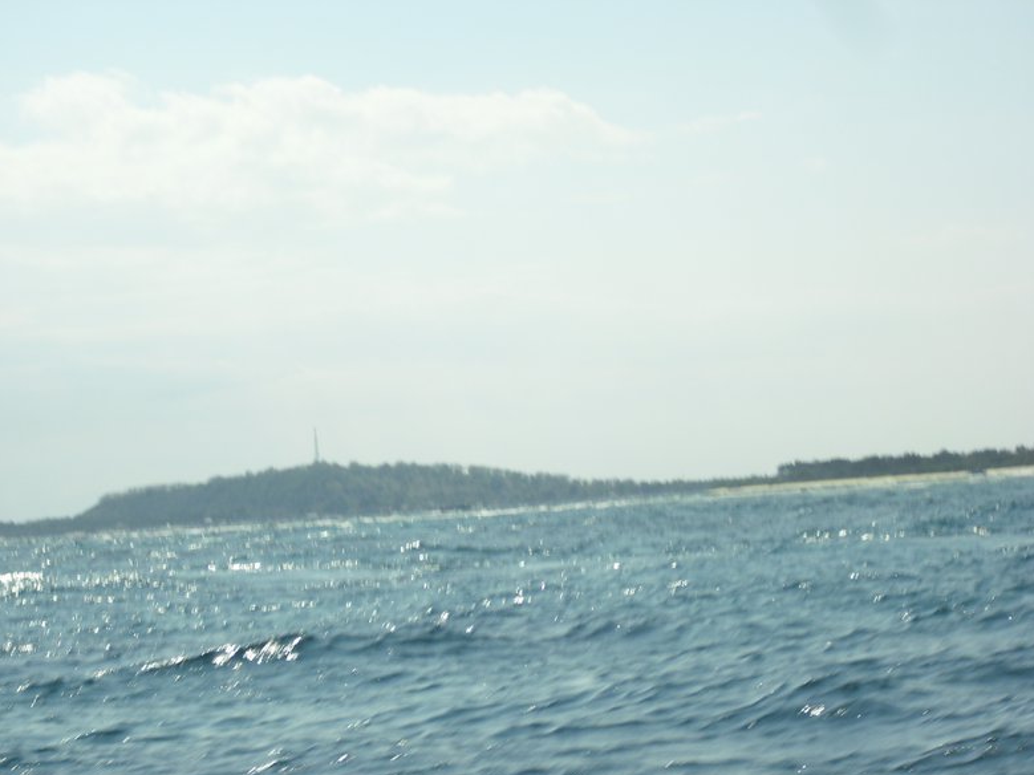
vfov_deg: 12.8
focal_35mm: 116
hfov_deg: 17.0
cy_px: 394
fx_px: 3464
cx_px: 507
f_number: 14.7
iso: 100
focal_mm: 18.6
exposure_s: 1/125
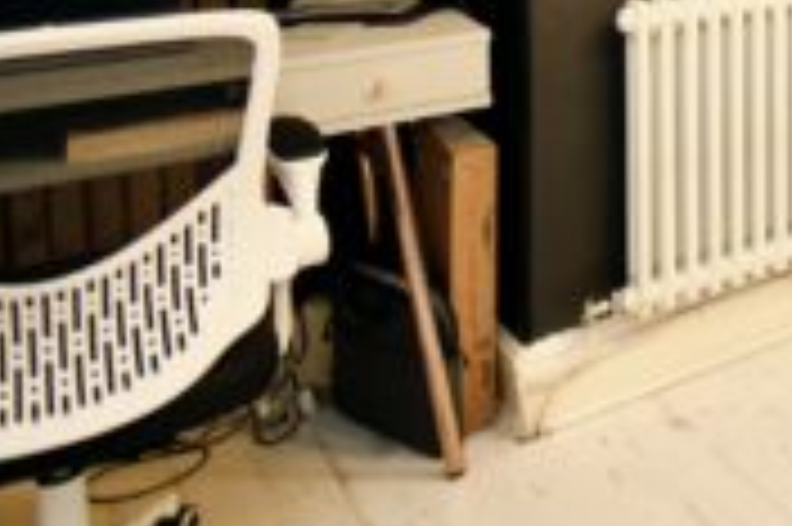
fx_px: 1077
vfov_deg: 23.2
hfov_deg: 26.9
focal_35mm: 49
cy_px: -218
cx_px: 1220
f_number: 4.5
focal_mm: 10
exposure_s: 1/13
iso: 560
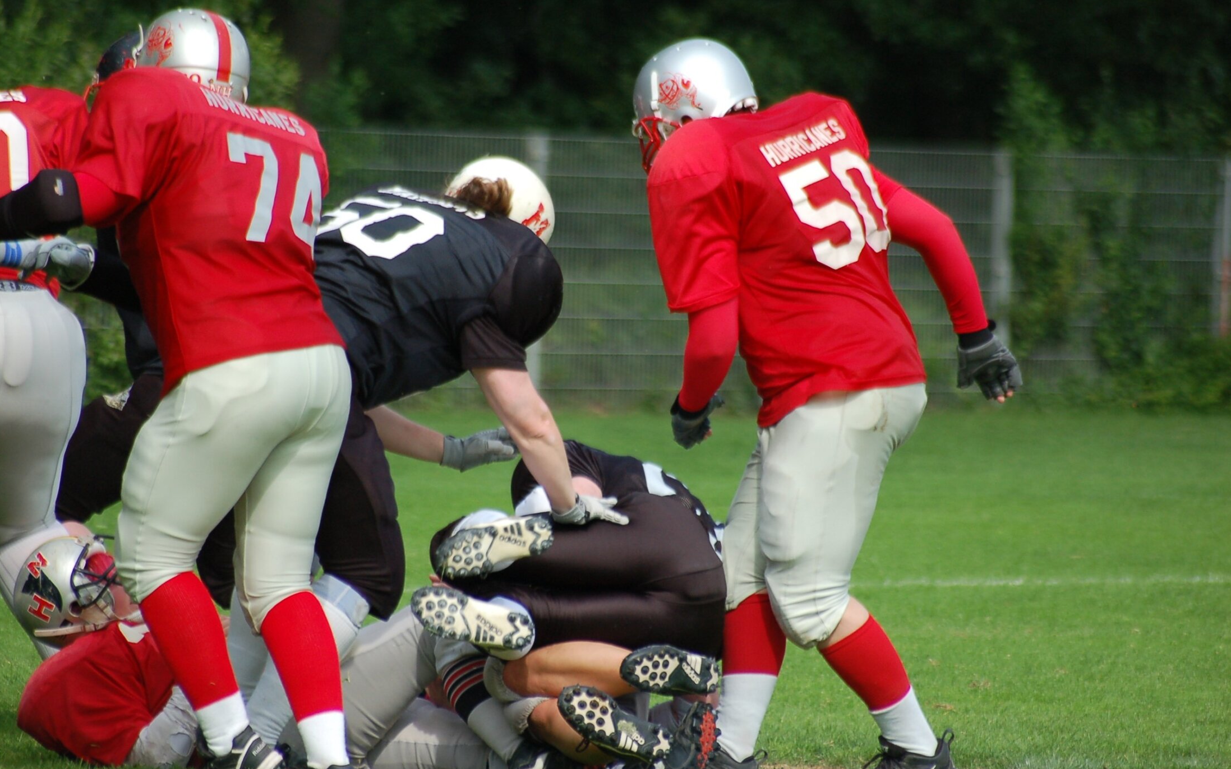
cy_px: 399
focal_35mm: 413
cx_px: 615
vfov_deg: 3.2
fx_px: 13856
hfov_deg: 5.1
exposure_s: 1/800
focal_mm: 270
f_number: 5.6
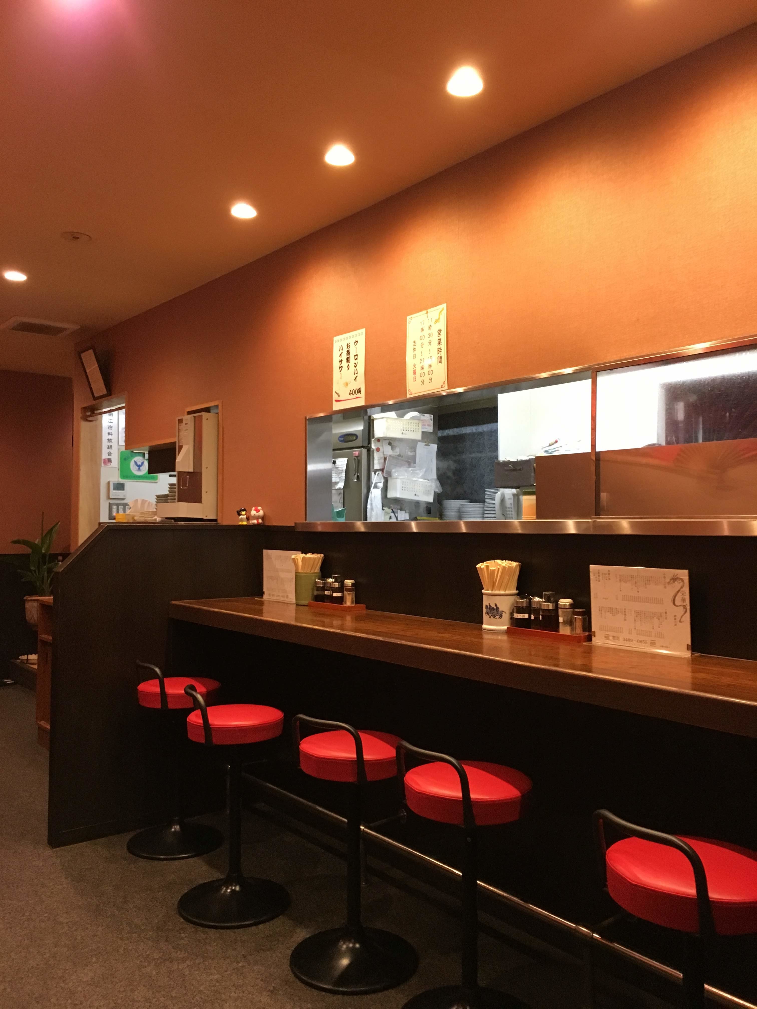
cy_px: 504
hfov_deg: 48.2
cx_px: 378
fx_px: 846
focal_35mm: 29
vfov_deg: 61.7
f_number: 2.2
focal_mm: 4.15
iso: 200
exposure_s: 1/30
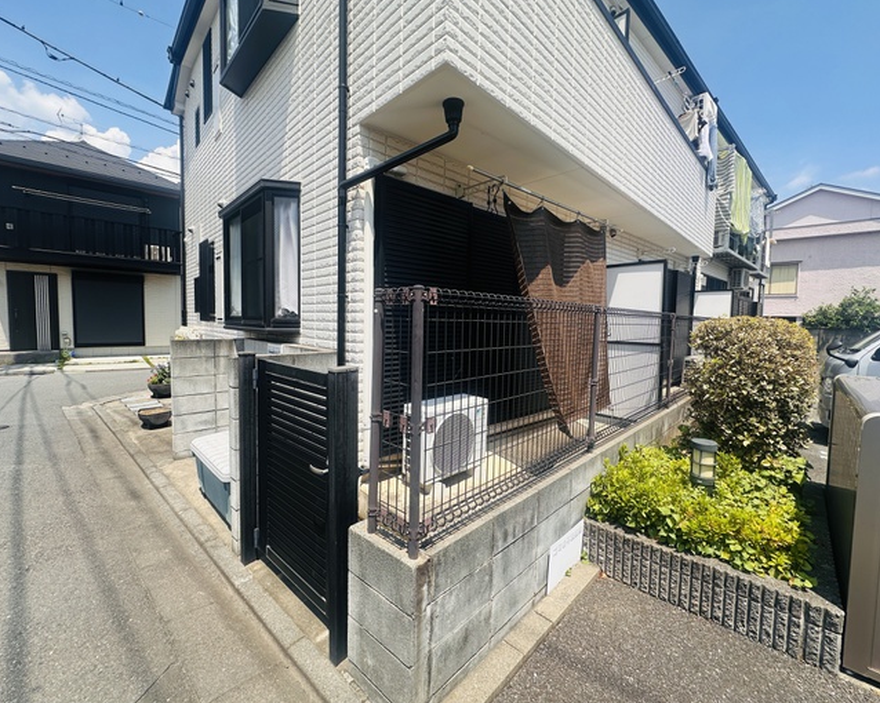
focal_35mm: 15
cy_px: 344
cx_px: 441
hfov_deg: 96.8
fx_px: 391
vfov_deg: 84.0
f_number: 2.2
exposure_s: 1/1082
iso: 50
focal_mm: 2.22
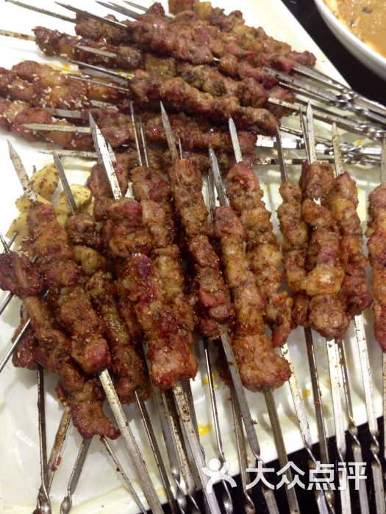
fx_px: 520
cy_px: 257
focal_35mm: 35
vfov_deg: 52.6
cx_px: 193
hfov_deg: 40.7
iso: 125
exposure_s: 1/20
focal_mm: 4.28
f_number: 2.4
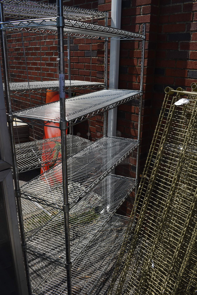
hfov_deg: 40.0
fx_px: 270
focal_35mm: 33
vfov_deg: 57.2
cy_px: 148
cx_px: 98
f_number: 10
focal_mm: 22
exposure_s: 1/400
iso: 100
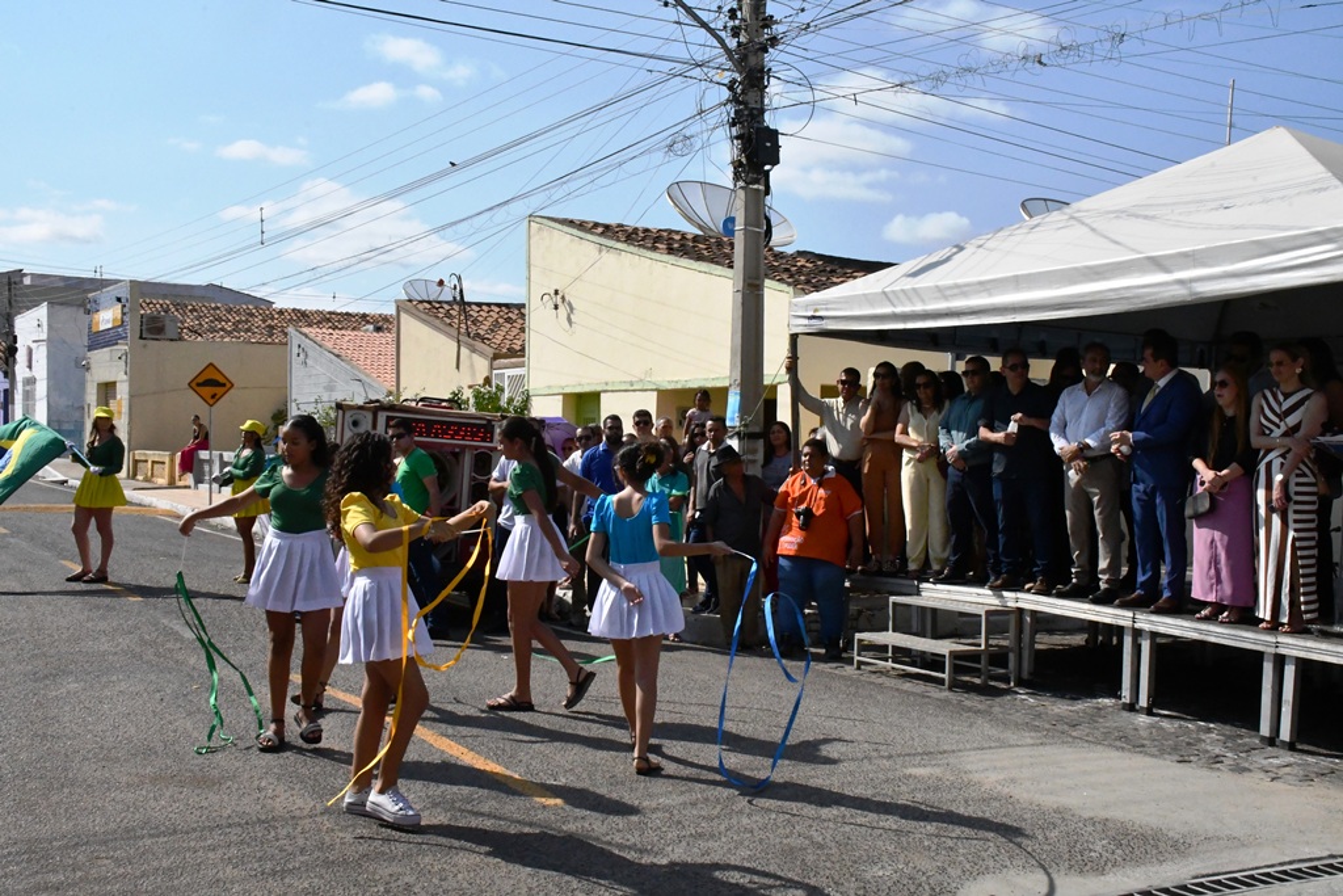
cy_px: 448
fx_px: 1455
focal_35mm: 39
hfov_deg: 49.5
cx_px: 672
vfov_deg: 34.2
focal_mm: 26
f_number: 25
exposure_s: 1/2500
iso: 5000
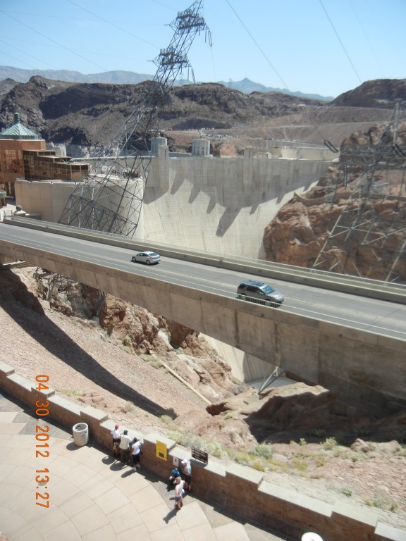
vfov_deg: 60.0
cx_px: 203
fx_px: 469
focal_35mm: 30
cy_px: 270
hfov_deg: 46.8
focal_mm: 5.4
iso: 160
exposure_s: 1/330
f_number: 7
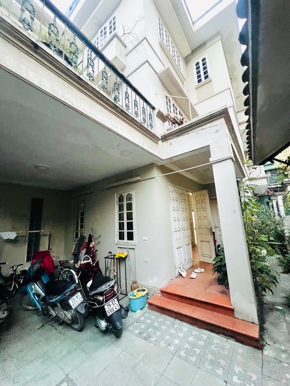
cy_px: 193
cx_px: 145
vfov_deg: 106.2
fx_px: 145
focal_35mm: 13
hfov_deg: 89.9
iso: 800
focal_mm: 1.57
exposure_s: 1/60
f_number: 1.8
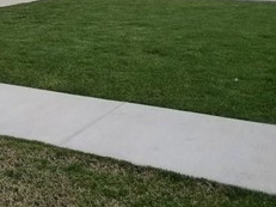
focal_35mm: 72
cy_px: -28
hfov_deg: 26.5
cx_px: 49
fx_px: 574
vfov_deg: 19.5
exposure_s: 1/1872
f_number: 1.7
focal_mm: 4.3
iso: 50
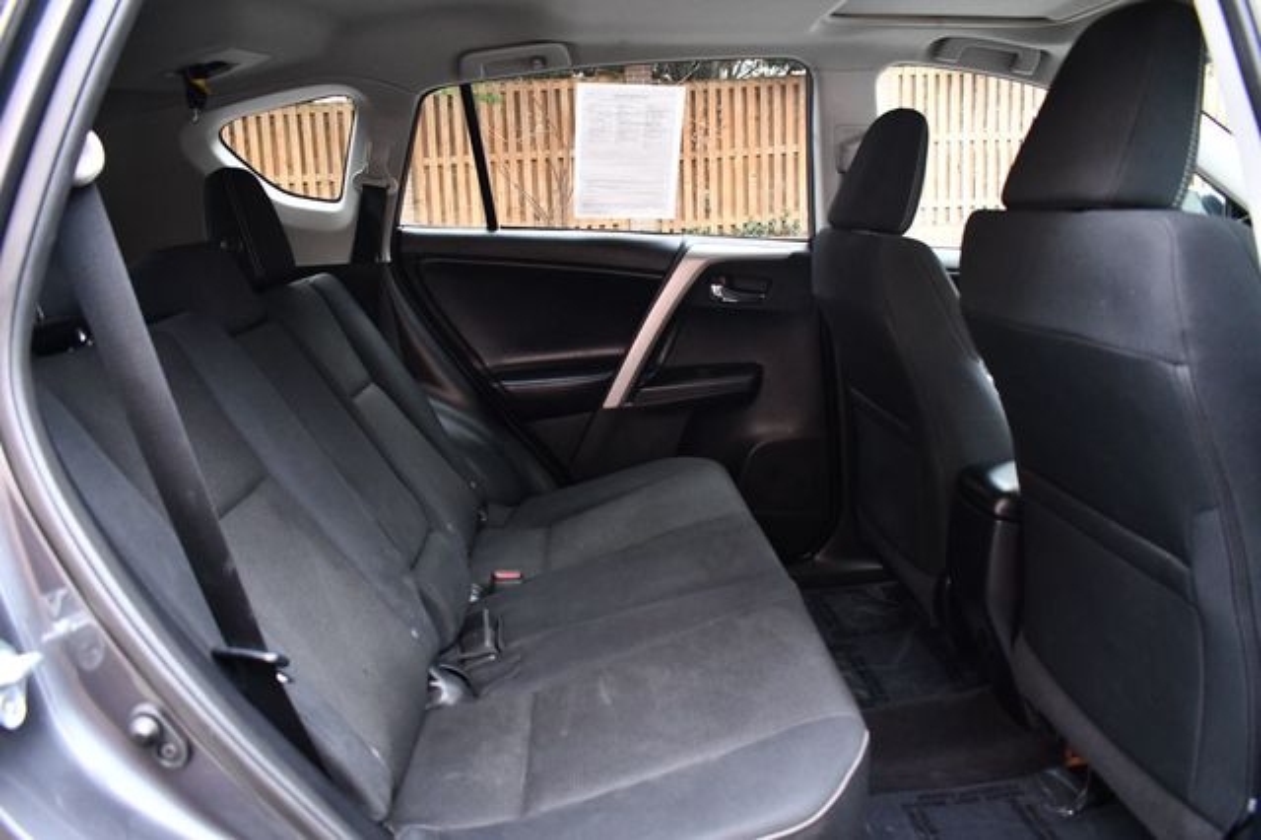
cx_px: 630
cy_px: 420
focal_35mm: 27
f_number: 3.5
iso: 1800
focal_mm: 18
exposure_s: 1/125
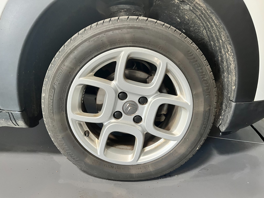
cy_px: 99
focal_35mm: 26
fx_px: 198
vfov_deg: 53.1
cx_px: 132
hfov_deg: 67.3
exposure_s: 1/50
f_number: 1.6
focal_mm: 5.1
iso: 250
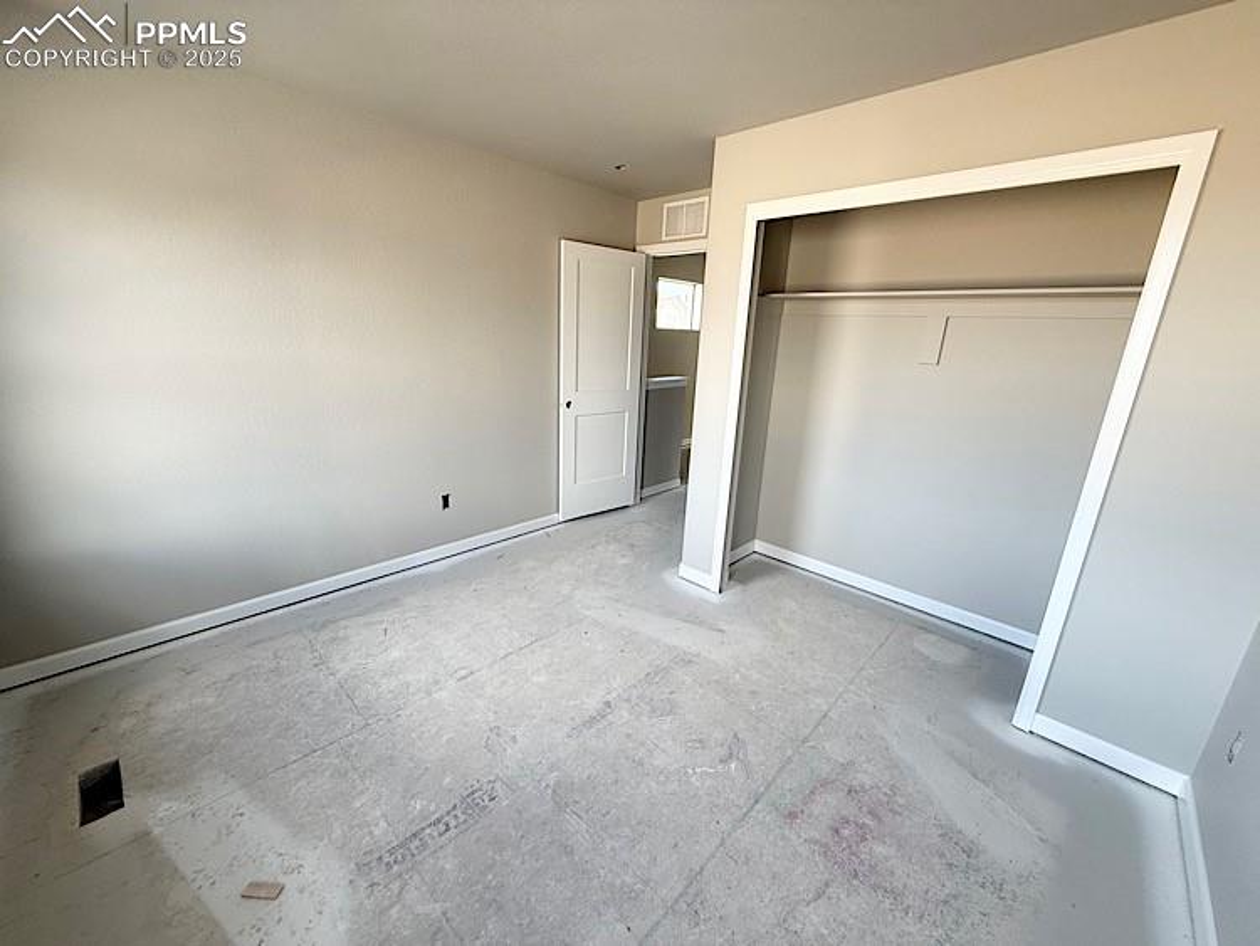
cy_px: 473
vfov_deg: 85.7
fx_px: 510
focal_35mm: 14
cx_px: 630
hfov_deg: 102.0
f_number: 2.2
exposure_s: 1/99
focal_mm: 2.22
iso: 64
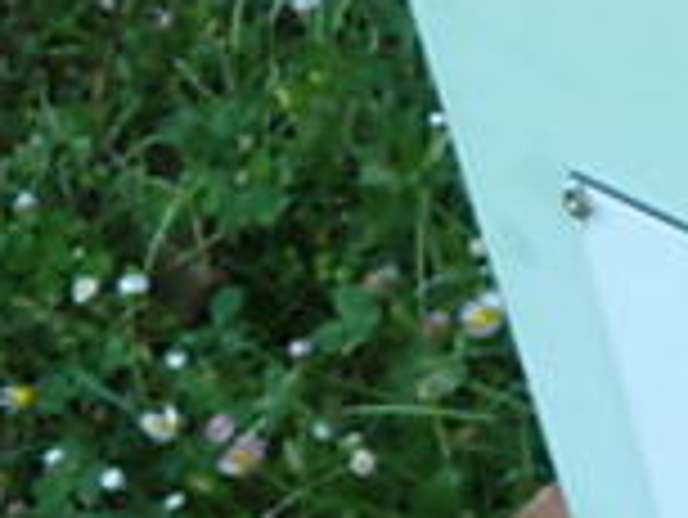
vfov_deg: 11.2
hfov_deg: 12.1
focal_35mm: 131
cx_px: 1637
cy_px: 0
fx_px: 2606
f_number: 3.3
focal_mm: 4.1
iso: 80
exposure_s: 1/80
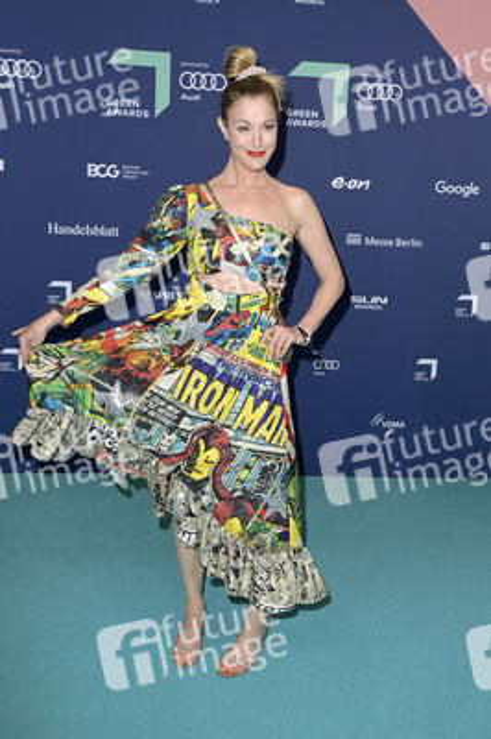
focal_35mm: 38
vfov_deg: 50.7
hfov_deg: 35.0
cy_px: 370
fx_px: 779
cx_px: 246
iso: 640
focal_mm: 38
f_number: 6.3
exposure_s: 1/250
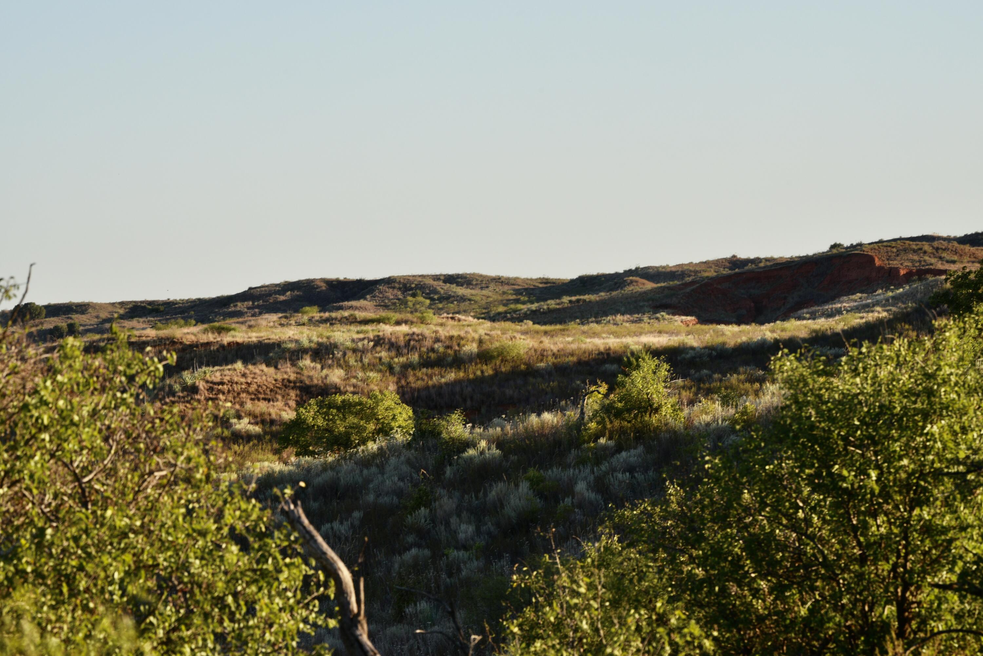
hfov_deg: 8.6
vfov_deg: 5.7
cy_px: 328
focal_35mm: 240
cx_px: 492
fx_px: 6555
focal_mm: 240
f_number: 13
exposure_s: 1/200
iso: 400
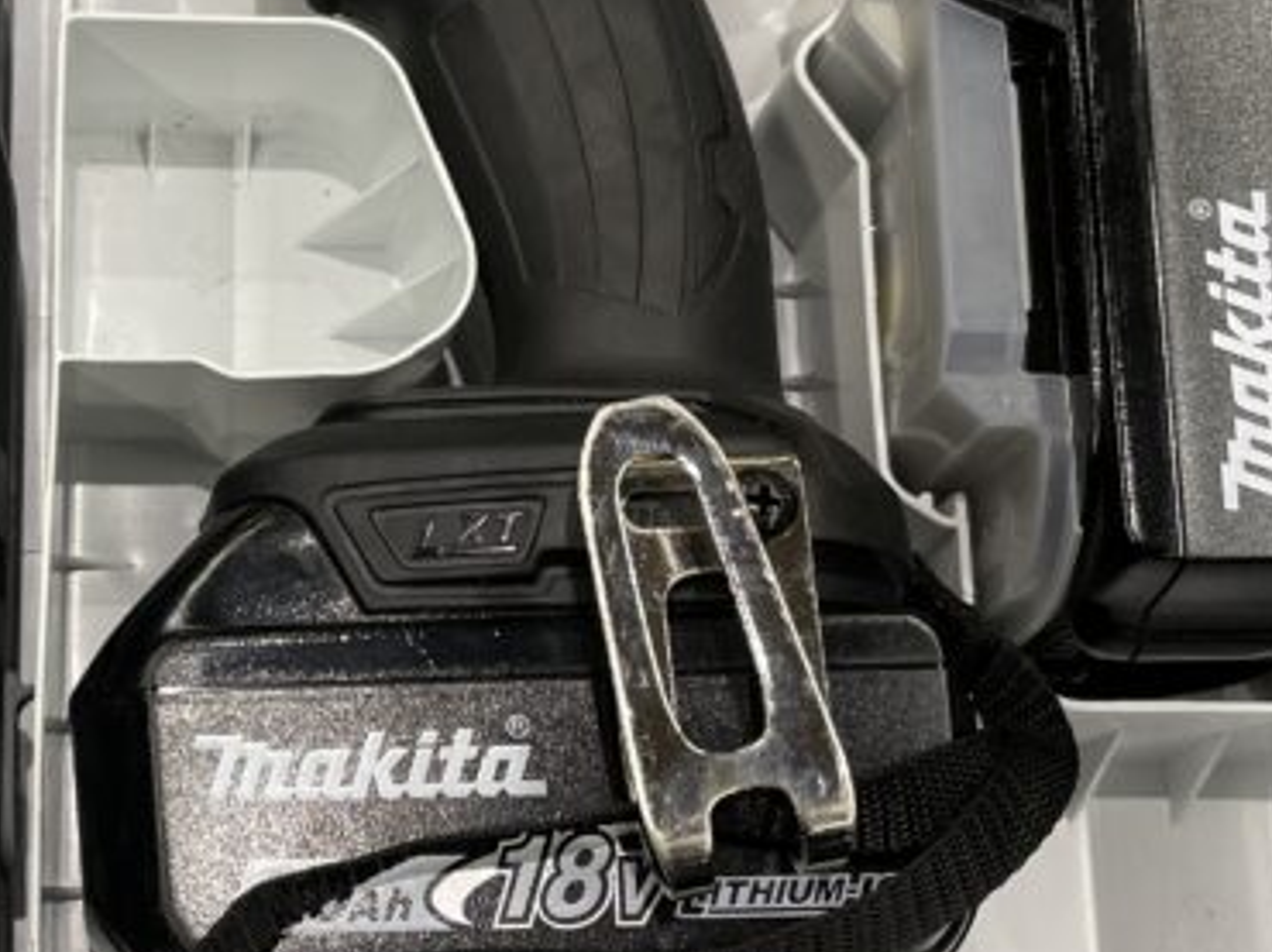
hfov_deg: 26.0
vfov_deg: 20.4
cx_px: 83
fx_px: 2644
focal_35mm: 72
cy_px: 399
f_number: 1.6
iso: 125
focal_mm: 4.2
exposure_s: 1/100
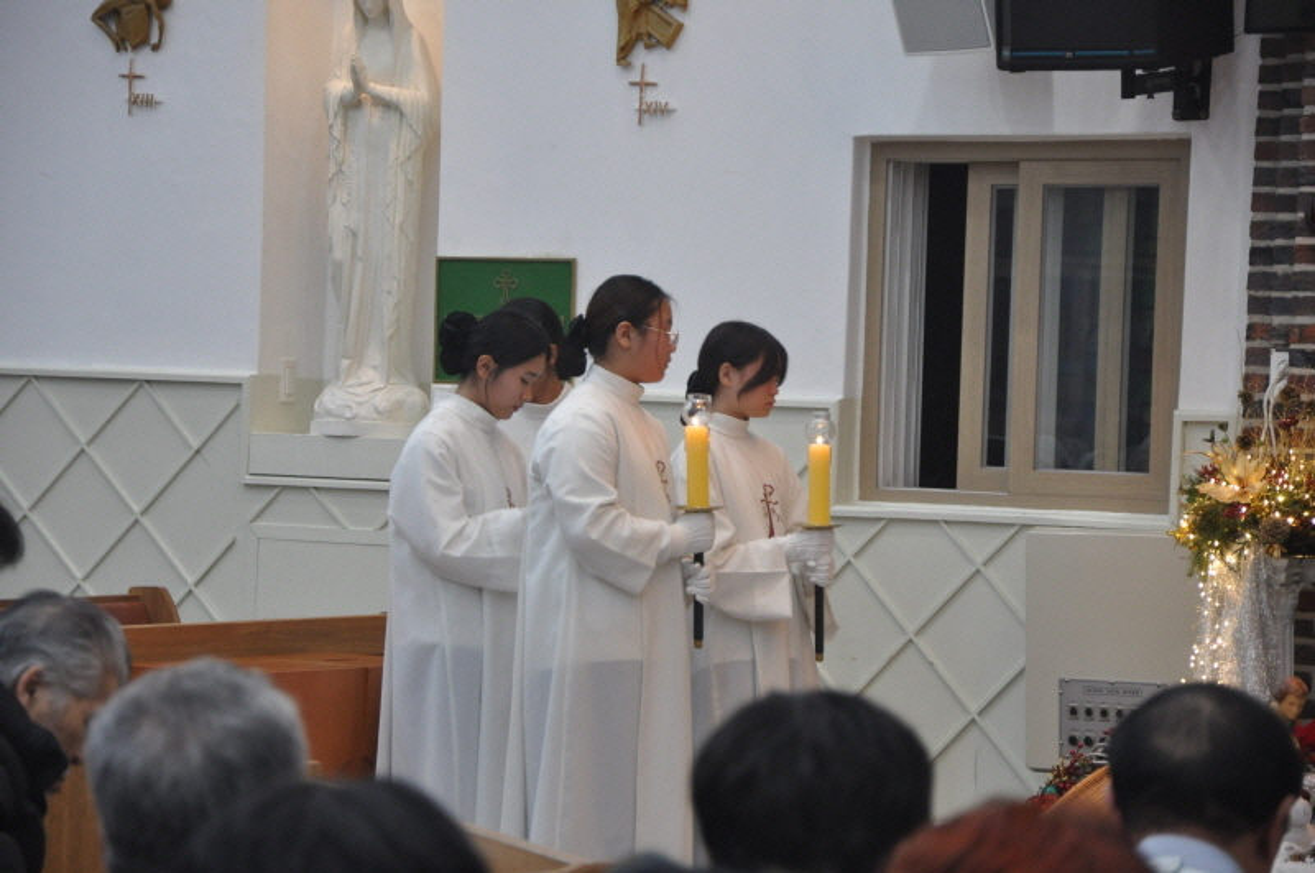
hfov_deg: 13.1
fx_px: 5745
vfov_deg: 8.7
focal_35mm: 158
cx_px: 658
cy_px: 436
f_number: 5.6
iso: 800
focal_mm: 105
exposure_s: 1/40
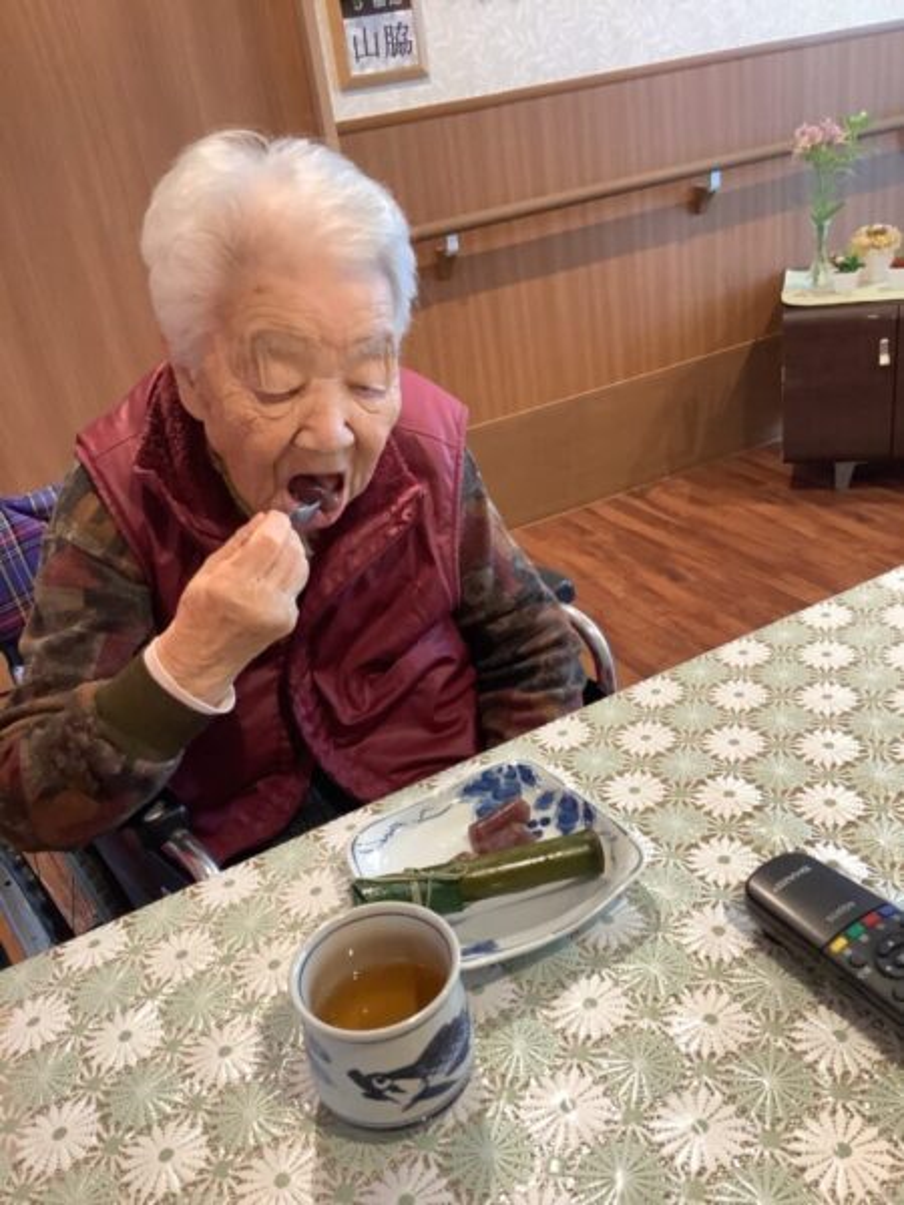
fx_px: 1079
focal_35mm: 31
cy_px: 602
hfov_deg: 45.4
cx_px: 452
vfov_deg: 58.4
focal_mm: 3.3
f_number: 2.4
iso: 250
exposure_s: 1/40
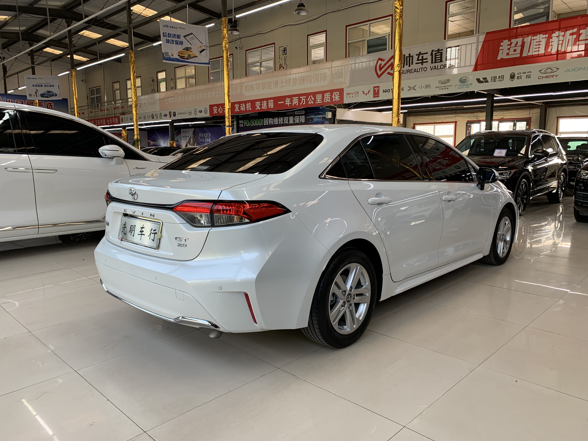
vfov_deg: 53.1
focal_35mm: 26
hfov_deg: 67.3
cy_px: 220
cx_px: 294
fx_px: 442
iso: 32
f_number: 1.8
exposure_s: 1/121
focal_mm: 4.25
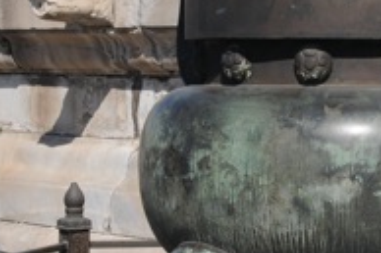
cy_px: 106
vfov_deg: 9.1
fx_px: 1597
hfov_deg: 13.4
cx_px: 391
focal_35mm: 151
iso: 200
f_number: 10
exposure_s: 1/400
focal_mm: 26
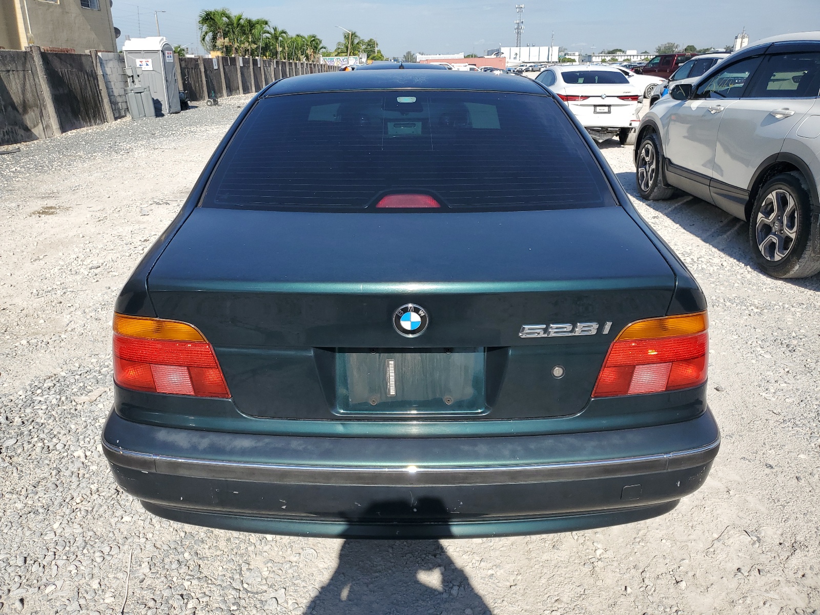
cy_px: 308
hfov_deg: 67.3
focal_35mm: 26
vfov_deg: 53.1
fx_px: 616
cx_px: 410
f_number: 1.5
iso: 50
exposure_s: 1/3333
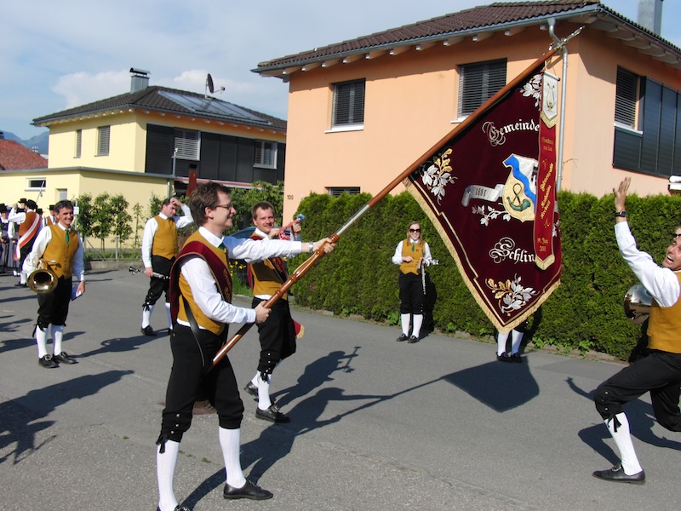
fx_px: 708
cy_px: 256
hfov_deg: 51.4
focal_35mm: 36
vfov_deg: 39.7
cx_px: 340
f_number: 6.6
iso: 100
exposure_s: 1/400
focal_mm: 7.3
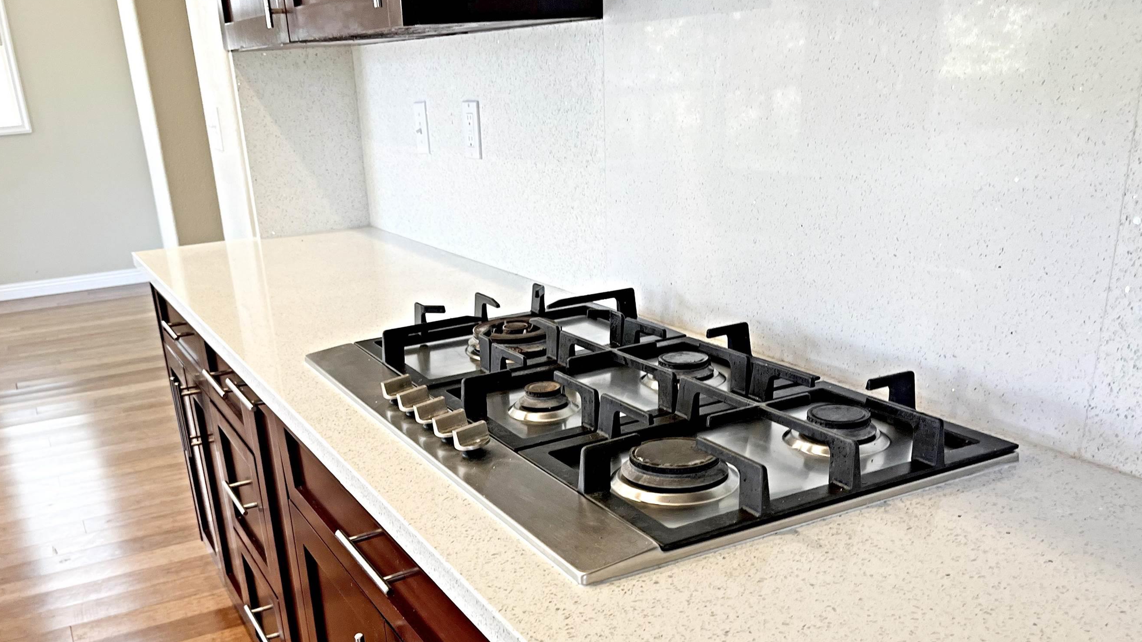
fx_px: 999
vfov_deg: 34.8
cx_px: 489
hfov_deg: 59.2
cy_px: 486
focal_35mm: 33
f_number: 1.6
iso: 64
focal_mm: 5.1
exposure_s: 1/60
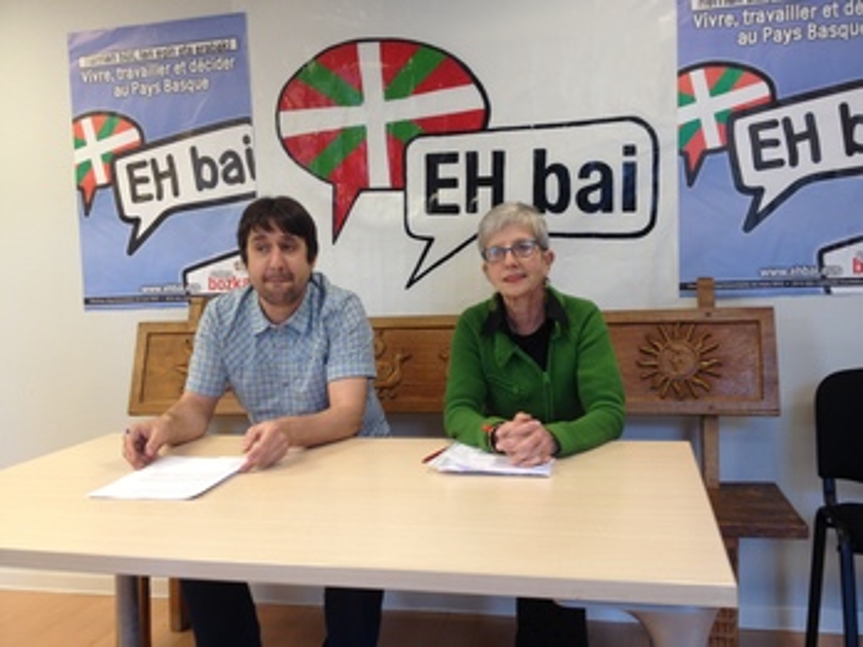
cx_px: 432
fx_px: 873
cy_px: 324
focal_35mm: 35
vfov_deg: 40.7
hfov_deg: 52.6
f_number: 2.4
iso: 50
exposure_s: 1/20
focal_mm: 4.28
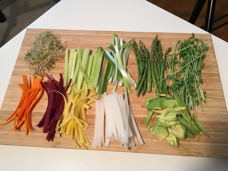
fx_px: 191
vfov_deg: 48.2
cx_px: 114
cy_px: 86
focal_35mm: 29
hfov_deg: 61.7
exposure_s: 1/15
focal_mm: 4.15
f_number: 2.2
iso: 25
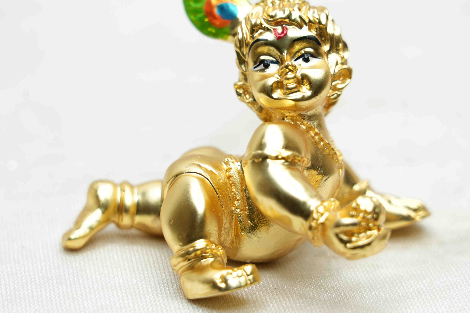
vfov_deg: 9.2
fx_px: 1945
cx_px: 246
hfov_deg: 13.8
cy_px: 139
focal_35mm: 149
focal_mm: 105
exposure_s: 1/50
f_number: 7.1
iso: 400
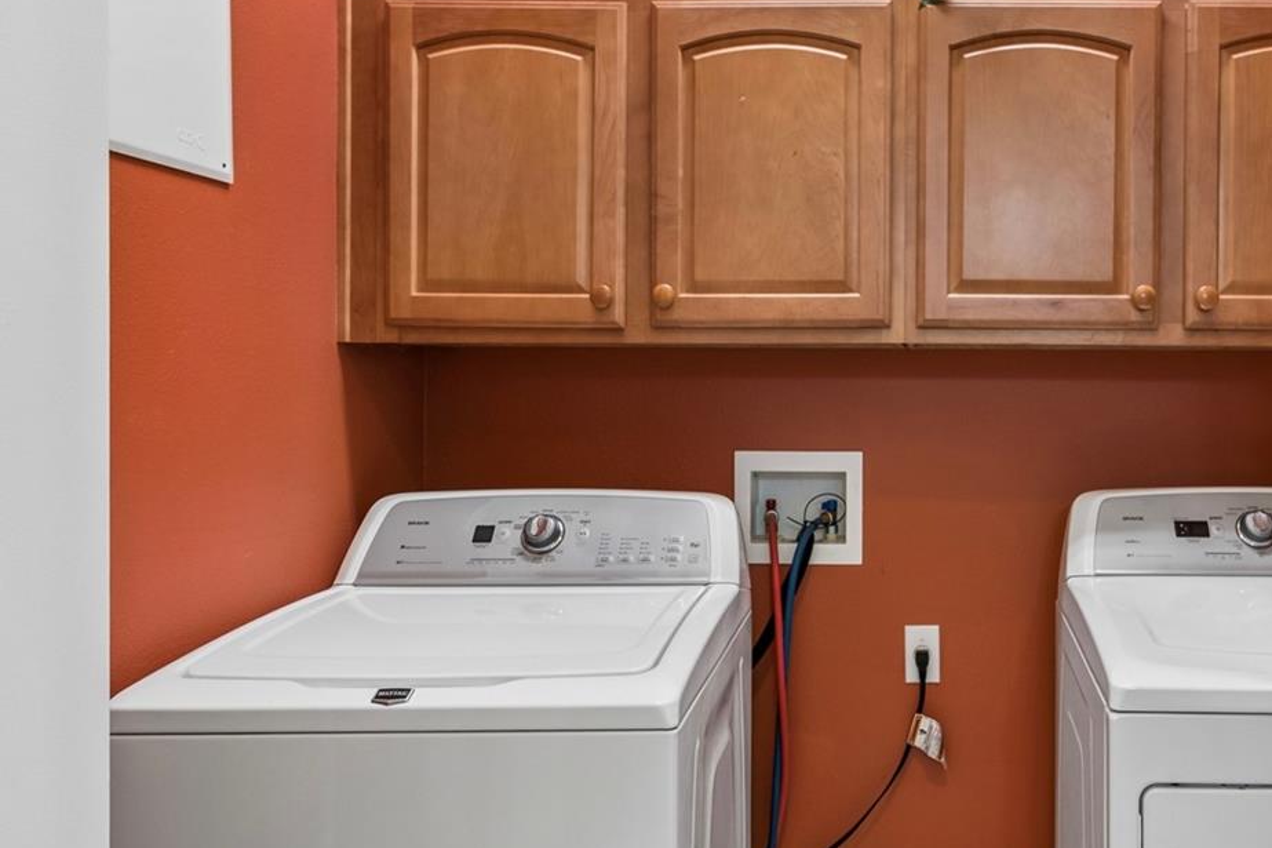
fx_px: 918
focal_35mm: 26
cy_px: 432
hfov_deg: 67.7
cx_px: 838
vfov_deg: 49.5
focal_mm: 10
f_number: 7.1
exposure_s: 1/3.33
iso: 100
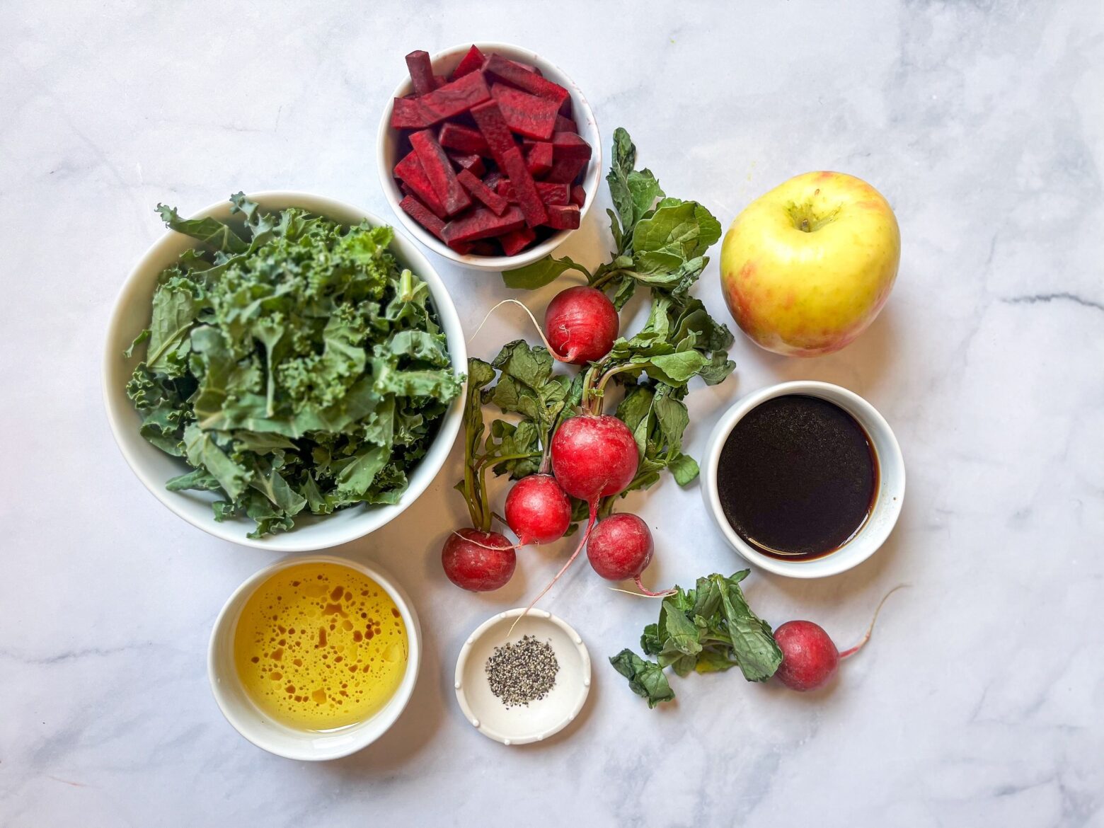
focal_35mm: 26
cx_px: 552
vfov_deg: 53.1
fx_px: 829
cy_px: 414
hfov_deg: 67.3
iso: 64
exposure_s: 1/120
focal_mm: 5.1
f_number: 1.6
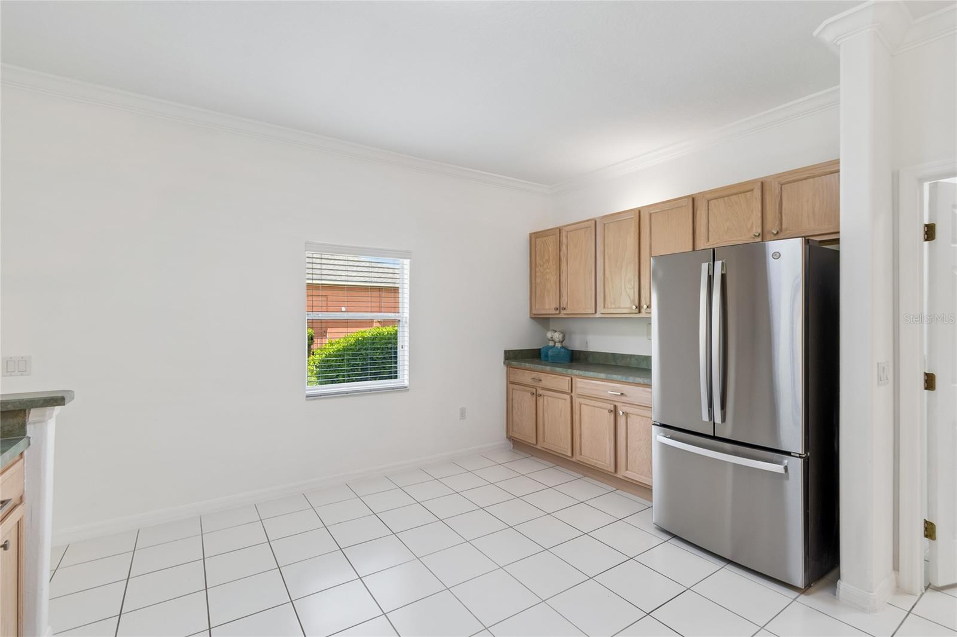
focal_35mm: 15
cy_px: 318
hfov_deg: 100.4
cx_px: 478
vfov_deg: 77.3
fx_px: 399
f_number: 7.1
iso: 100
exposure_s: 1/20
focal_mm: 10
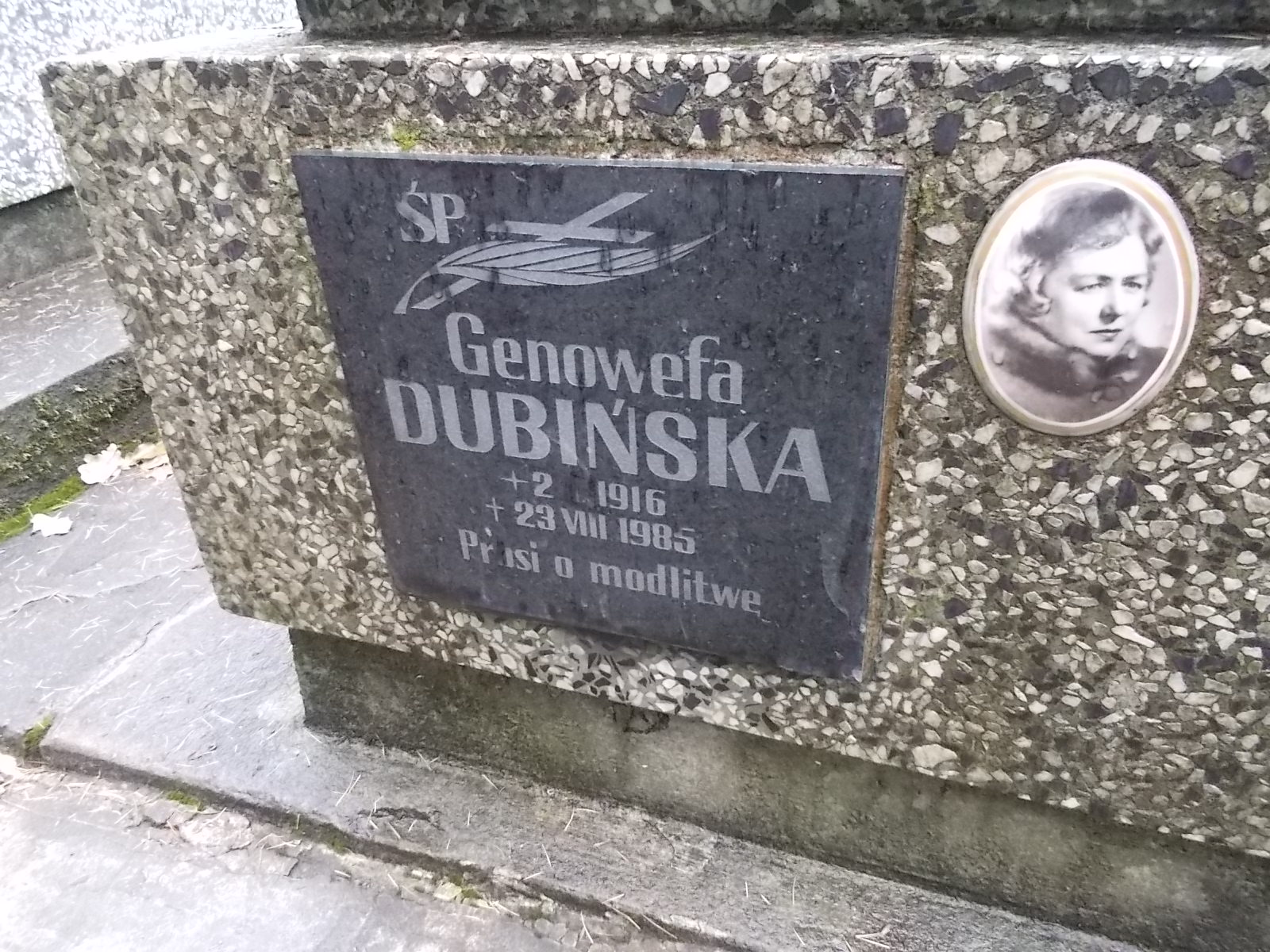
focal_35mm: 26
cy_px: 476
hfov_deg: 67.3
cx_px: 635
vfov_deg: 53.1
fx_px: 954
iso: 400
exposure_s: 1/40
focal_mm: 4.6
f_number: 3.2
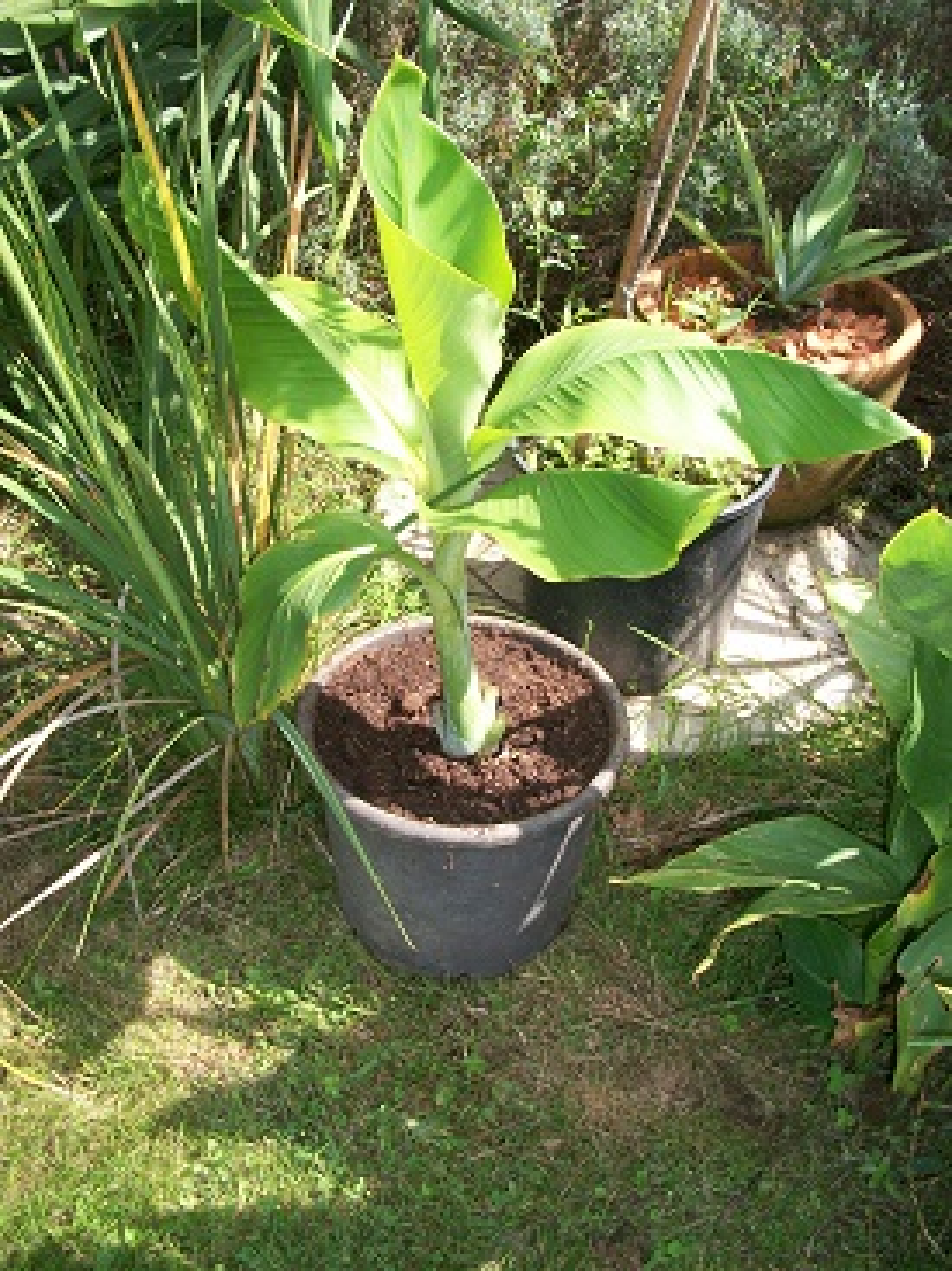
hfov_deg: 40.7
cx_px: 476
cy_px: 636
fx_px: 1284
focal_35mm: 35
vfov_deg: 52.6
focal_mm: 6.3
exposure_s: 1/320
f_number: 3.1
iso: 80
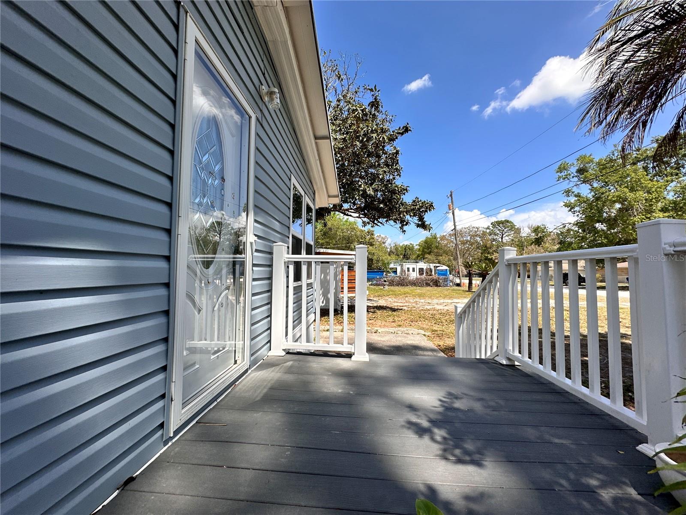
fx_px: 277
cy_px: 258
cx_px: 343
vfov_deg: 85.7
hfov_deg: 102.1
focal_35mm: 14
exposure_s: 1/1770
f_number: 2.2
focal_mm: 2.22
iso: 50
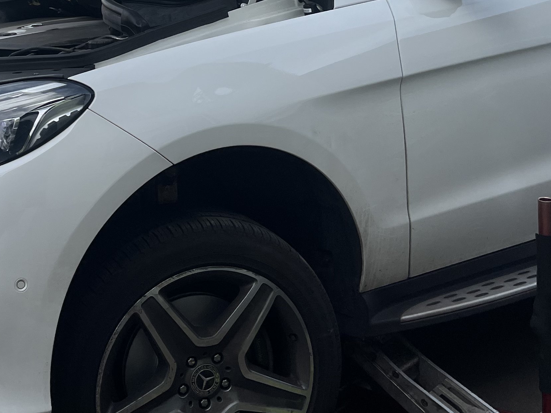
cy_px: -35
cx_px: 117
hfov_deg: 30.1
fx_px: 1003
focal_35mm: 63
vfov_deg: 22.1
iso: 50
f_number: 1.6
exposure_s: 1/4310
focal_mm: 5.1
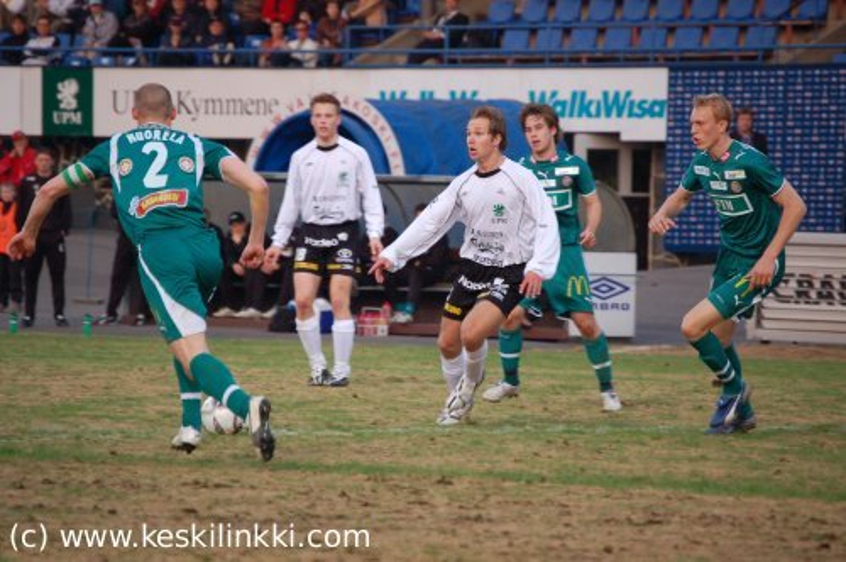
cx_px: 423
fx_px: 7041
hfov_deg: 6.9
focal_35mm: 300
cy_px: 281
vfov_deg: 4.6
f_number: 5.6
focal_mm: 200
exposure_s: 1/250
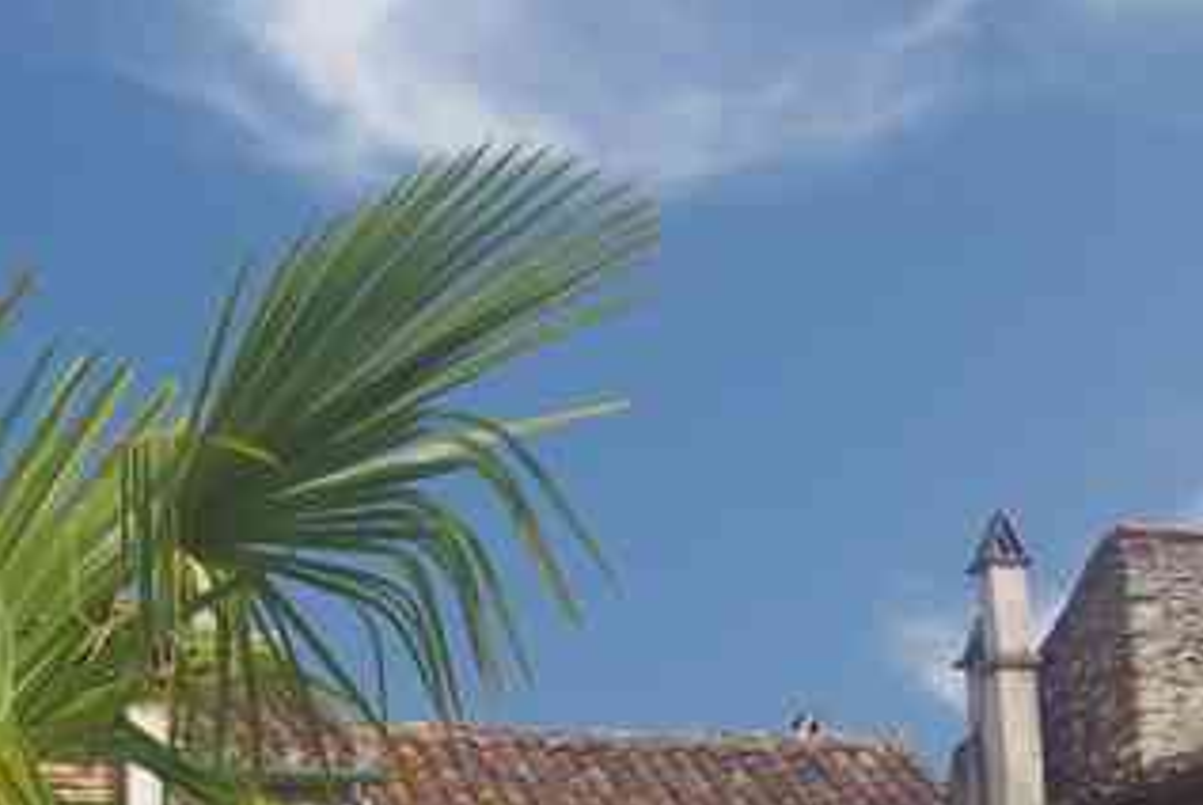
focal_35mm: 109
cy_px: 1014
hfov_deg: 18.8
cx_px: 674
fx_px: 3631
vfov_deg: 12.3
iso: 200
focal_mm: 23
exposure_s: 1/60
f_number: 11
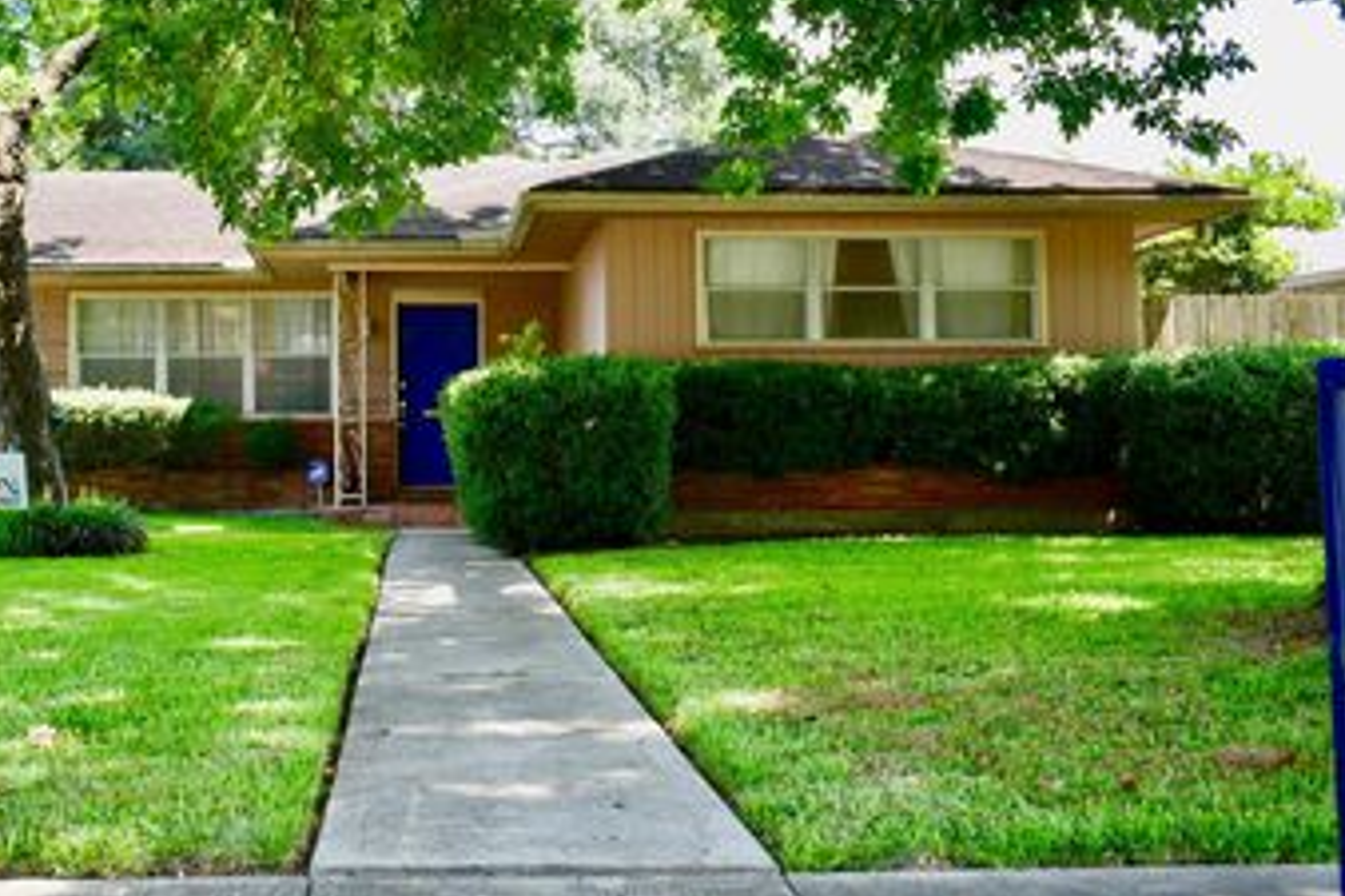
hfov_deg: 47.6
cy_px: 392
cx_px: 442
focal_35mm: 40
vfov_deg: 33.3
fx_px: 1494
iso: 100
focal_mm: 18
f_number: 3.5
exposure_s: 1/125
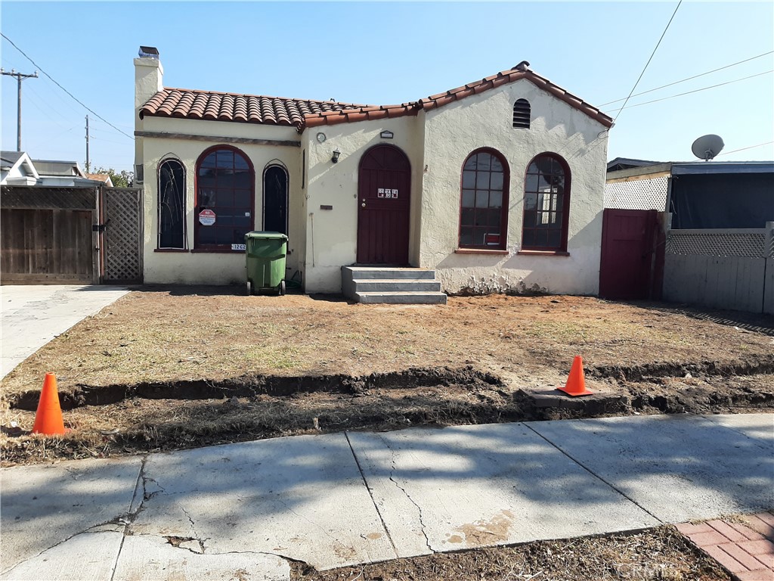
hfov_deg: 67.3
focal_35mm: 26
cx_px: 387
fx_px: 581
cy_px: 290
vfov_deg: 53.1
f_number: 1.7
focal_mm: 3.93
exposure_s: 1/1724
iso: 40
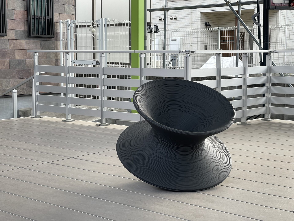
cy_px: 110
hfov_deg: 30.3
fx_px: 544
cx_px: 147
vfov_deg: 22.9
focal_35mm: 64
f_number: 2.2
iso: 32
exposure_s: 1/167
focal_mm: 7.5
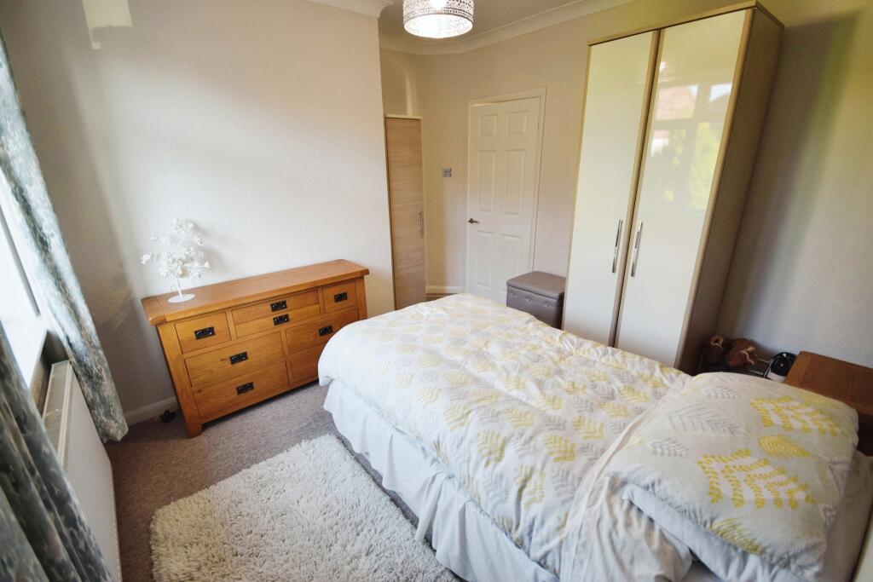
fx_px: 364
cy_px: 291
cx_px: 436
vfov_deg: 77.3
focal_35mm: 15
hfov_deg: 100.4
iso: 500
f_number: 4
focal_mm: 10
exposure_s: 1/60
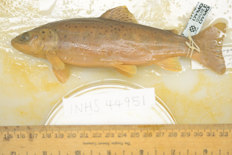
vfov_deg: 22.6
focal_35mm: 60
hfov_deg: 33.4
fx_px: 387
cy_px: 78
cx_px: 116
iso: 800
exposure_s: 1/125
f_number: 3
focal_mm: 60
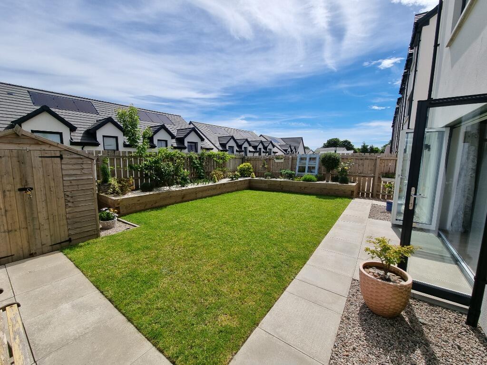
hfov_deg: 106.2
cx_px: 244
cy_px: 182
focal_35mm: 13
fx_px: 183
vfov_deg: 89.9
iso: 50
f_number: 2.2
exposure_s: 1/3000
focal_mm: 2.2
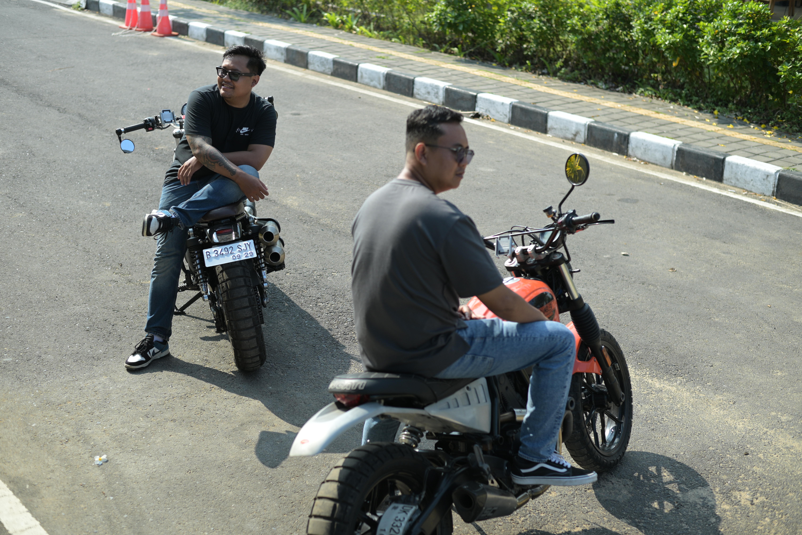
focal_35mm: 50
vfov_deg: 27.0
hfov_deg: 39.6
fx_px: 1114
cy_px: 268
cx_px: 401
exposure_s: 1/2500
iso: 250
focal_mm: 50
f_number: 2.8
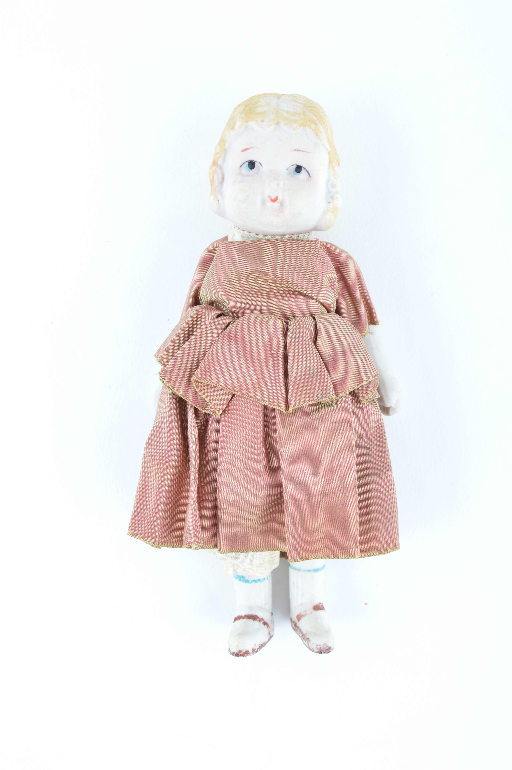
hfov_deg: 28.9
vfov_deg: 42.4
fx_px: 994
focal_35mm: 46
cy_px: 385
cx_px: 256
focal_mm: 31
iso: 100
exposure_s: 1/30
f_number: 8
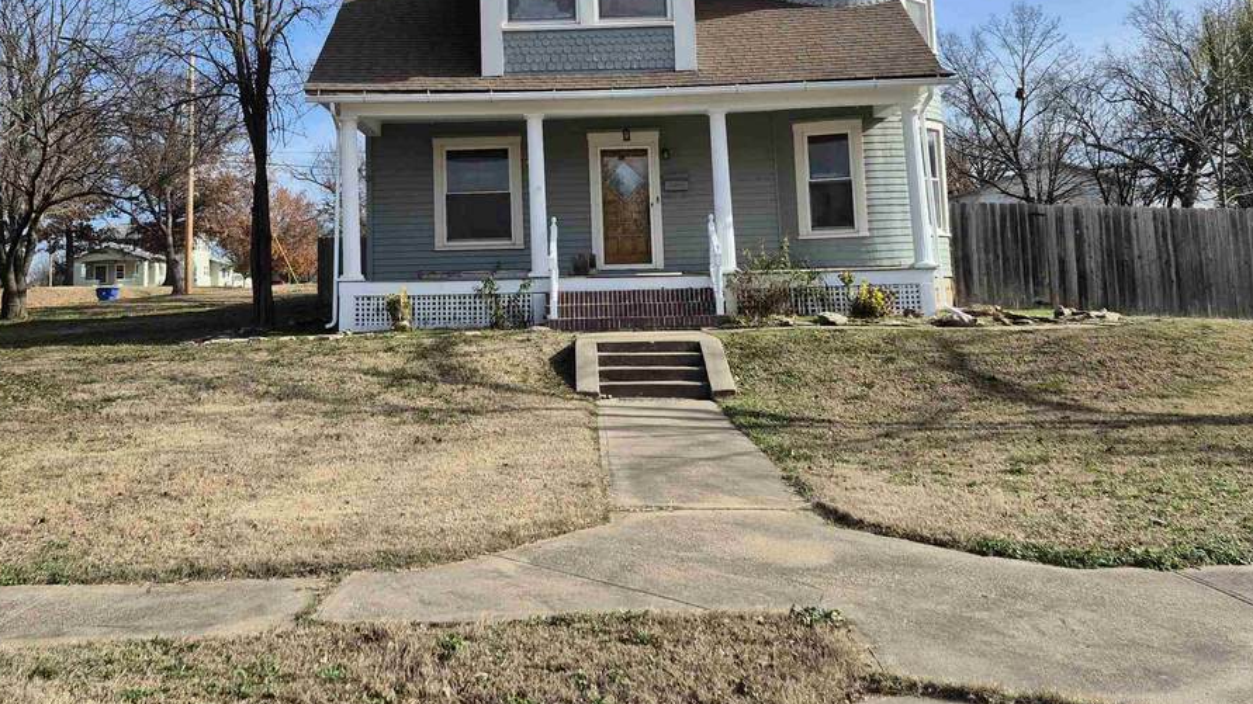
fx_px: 1196
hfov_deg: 55.2
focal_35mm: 36
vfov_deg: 32.1
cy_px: 159
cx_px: 564
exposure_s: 1/1556
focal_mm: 5.4
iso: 25
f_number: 1.8
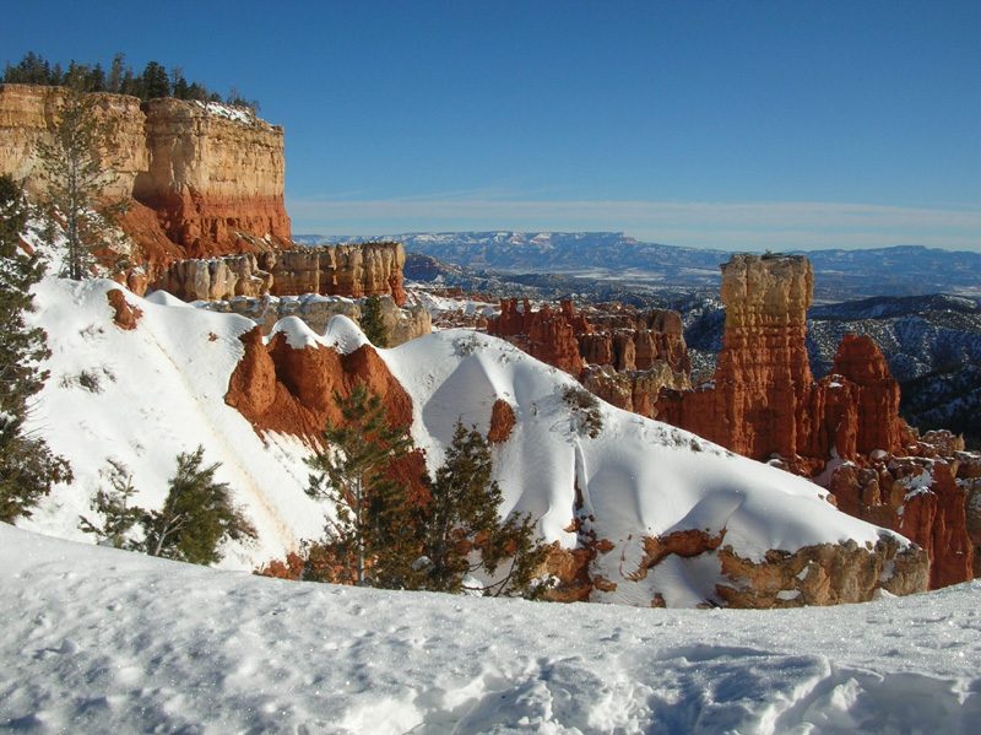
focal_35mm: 35
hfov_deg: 52.7
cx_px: 490
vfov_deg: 40.7
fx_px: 991
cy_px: 368
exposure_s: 1/634
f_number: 5.6
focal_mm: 5.8
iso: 50
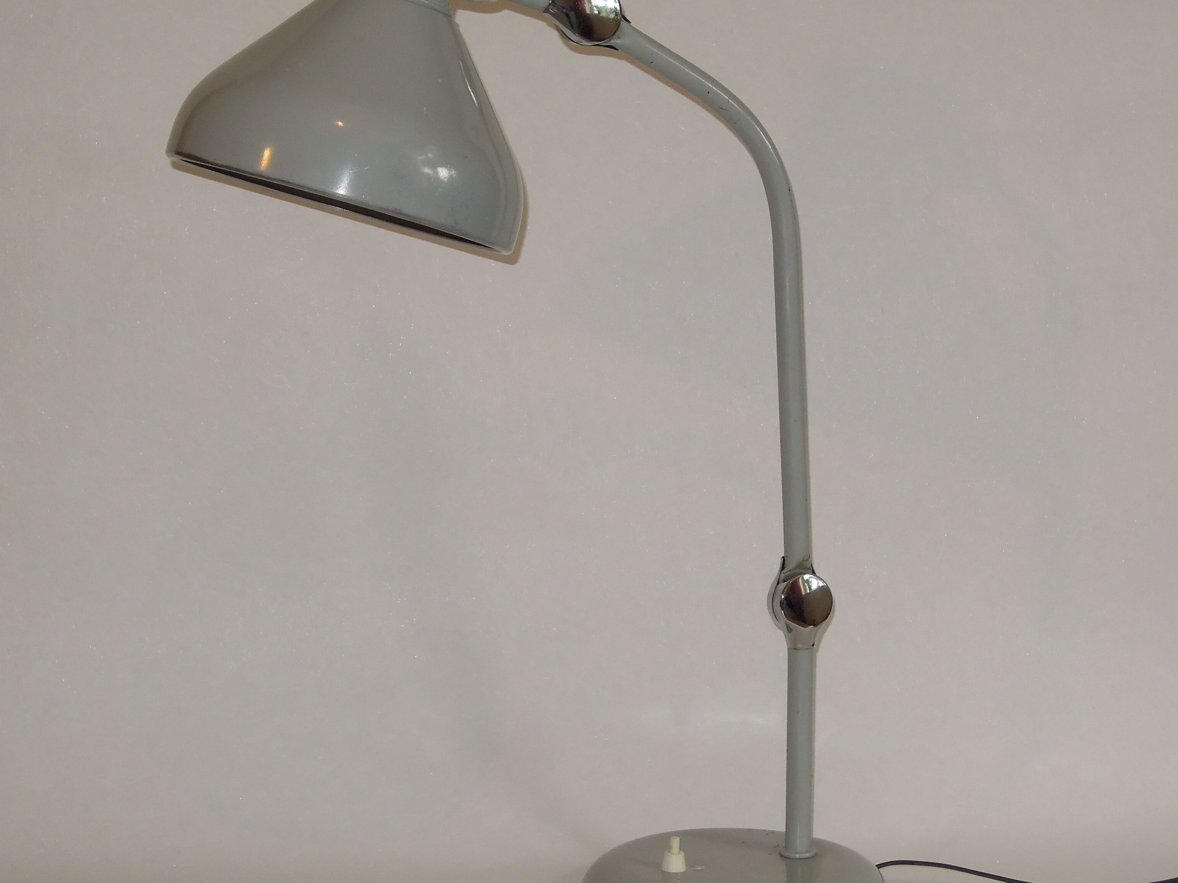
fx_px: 2756
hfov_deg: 24.1
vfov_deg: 18.2
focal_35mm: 81
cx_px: 513
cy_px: 417
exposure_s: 1/60
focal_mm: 11.1
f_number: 4.2
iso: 200
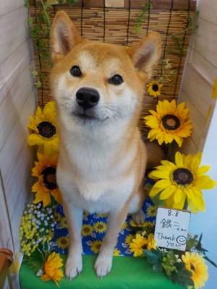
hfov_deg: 46.8
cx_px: 108
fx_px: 251
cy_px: 144
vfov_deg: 60.0
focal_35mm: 30
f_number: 3.3
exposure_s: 1/40
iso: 125
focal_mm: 4.1
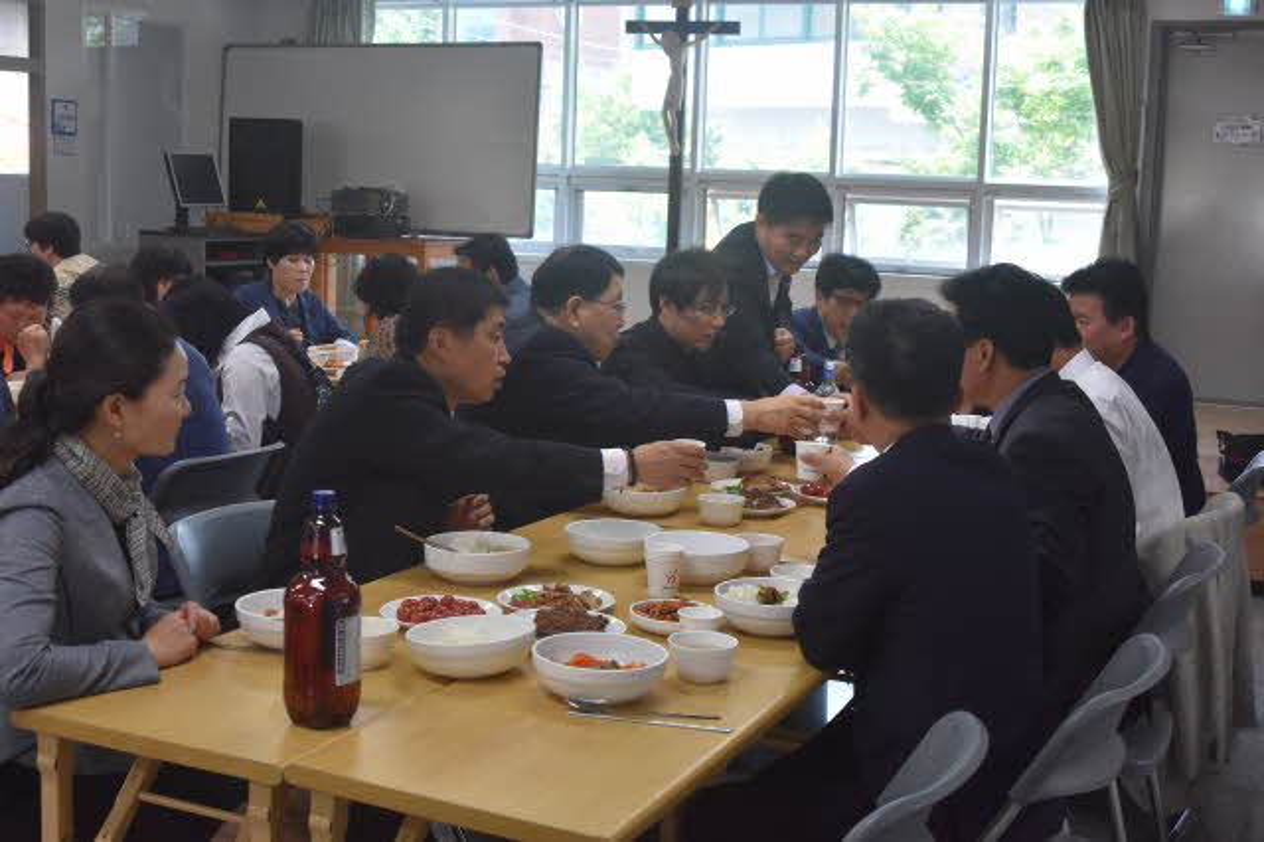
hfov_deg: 42.3
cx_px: 632
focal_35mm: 46
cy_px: 421
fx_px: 1632
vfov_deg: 28.9
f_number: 5
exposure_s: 1/100
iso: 800
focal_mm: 31
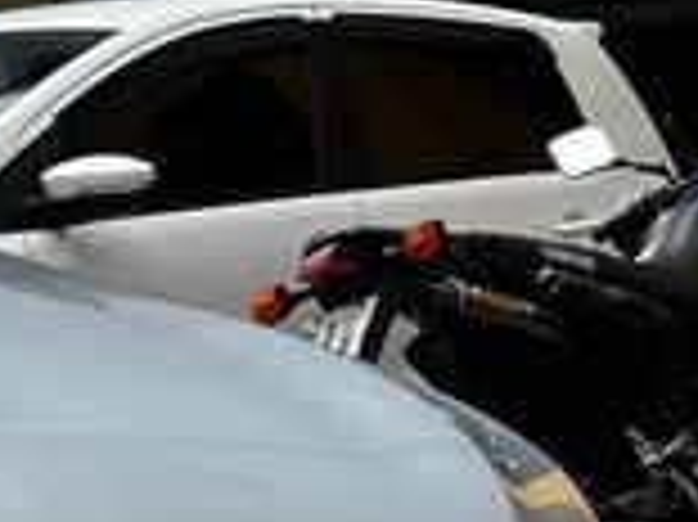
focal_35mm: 136
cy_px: 724
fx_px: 2740
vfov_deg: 10.6
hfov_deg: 12.3
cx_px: -820
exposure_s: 1/5587
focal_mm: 5.7
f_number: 1.5
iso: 50
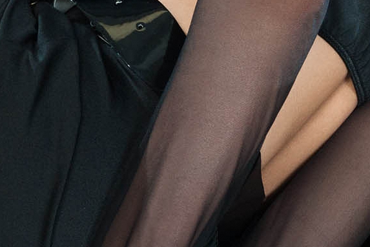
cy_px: -121
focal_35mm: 199
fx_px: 2045
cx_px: -207
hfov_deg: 10.0
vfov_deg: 6.8
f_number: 9
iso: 400
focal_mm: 38
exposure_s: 1/125
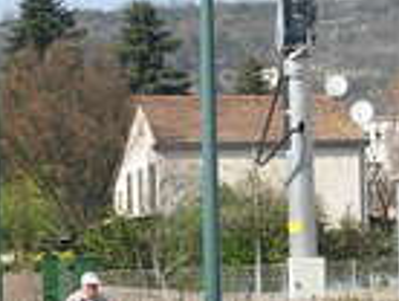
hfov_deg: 11.9
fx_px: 1905
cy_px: 208
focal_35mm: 165
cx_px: 119
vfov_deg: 9.0
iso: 79
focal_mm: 6.3
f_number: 2.9
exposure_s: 1/836
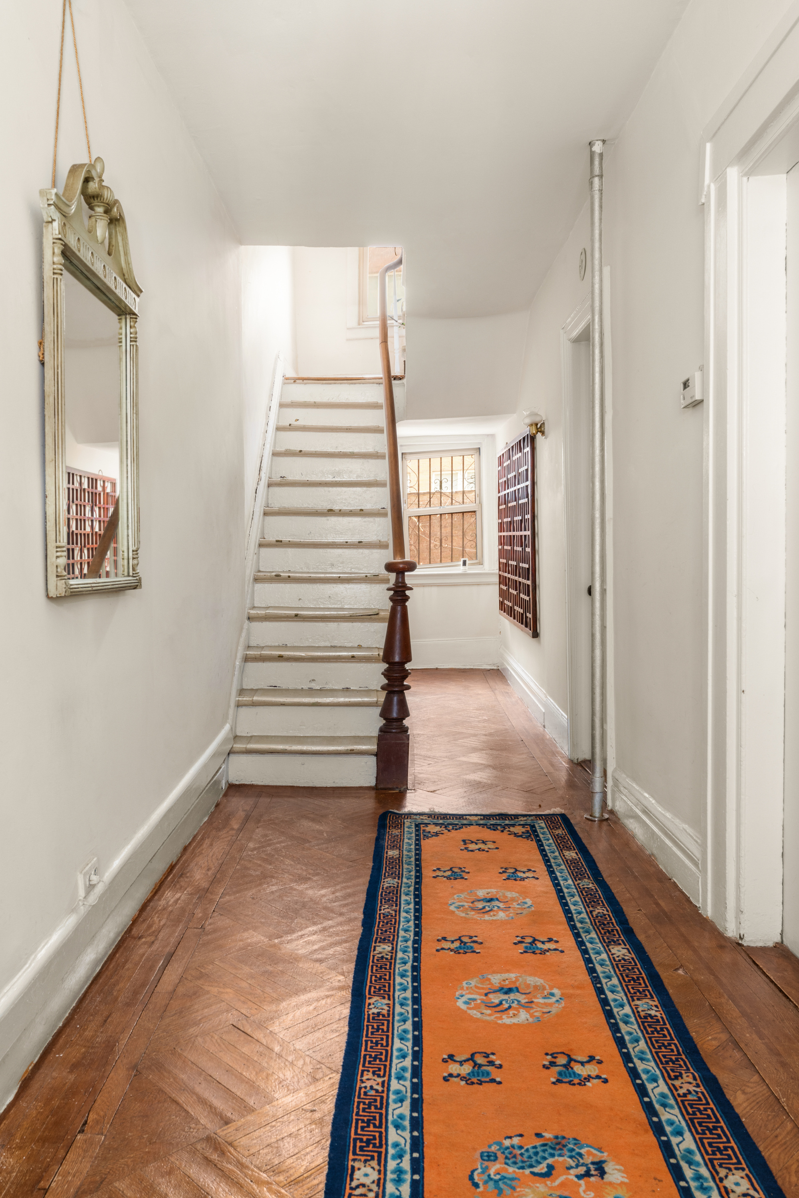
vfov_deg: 68.4
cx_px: 400
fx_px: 882
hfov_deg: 48.7
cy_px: 599
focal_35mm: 26
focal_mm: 26.5
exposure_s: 1.6
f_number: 11
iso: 400
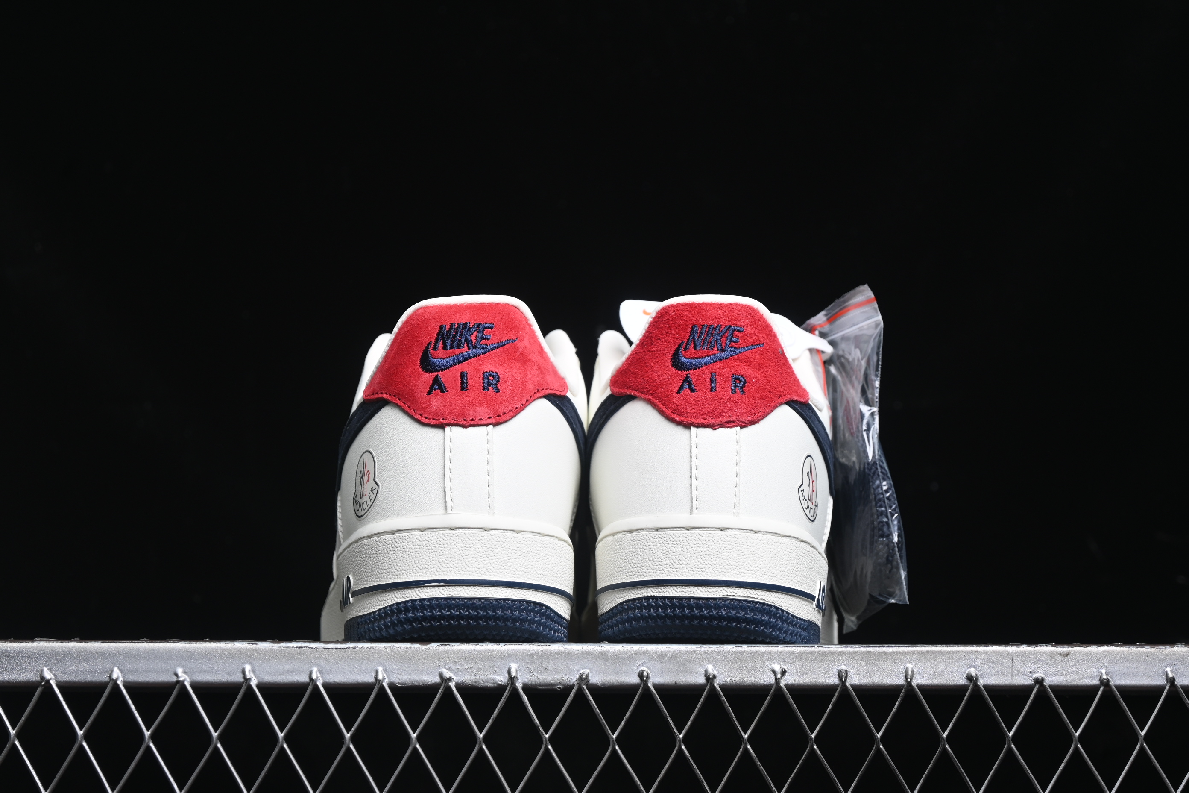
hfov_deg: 27.0
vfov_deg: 18.2
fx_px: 2477
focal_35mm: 75
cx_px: 594
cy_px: 396
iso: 160
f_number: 6.3
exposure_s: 1/60
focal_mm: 50
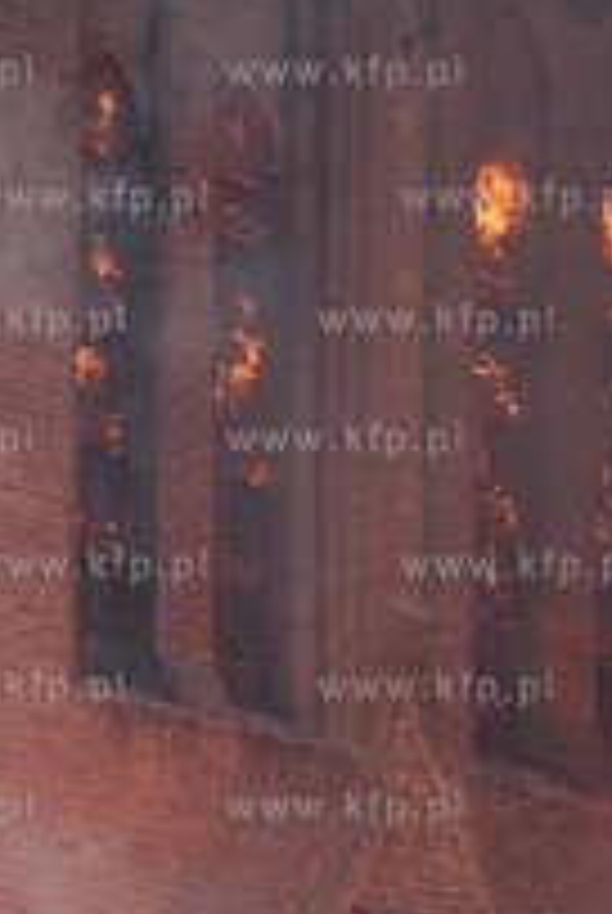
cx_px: 378
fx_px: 15044
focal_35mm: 592
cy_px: 558
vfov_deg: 3.5
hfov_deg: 2.3
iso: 100
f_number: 3.5
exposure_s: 1/250
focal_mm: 200
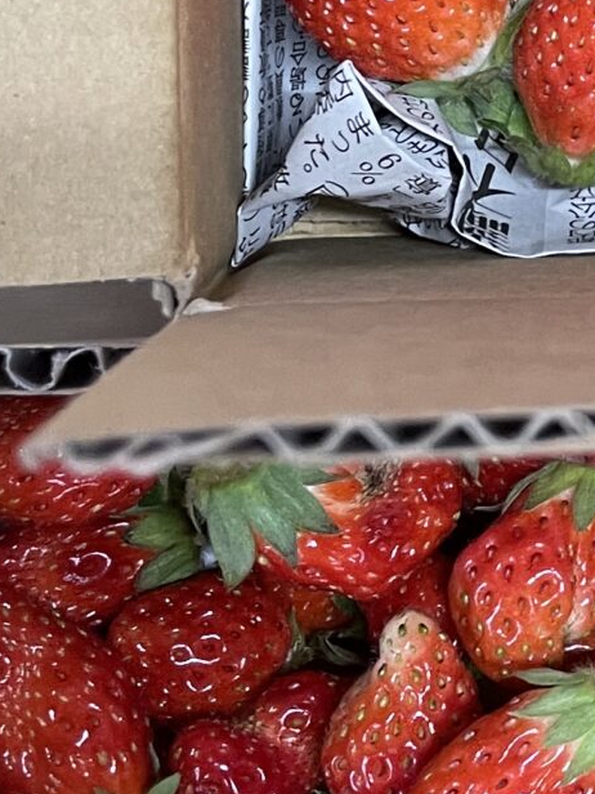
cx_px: 1178
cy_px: 44
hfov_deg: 12.2
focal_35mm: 108
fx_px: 2475
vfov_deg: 17.9
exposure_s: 1/50
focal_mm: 4.2
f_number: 1.6
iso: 200
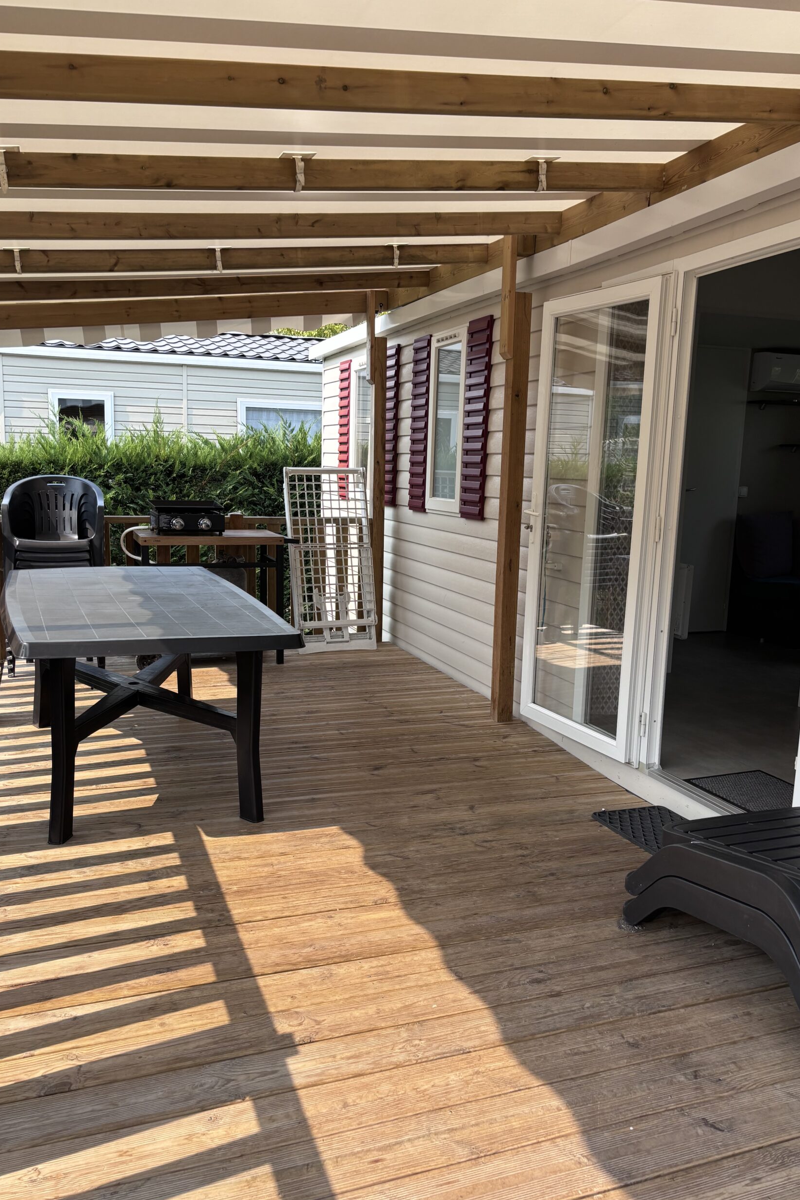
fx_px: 933
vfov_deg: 65.5
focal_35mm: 28
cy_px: 605
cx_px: 389
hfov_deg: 46.4
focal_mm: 5.96
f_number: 1.6
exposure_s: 1/910
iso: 50
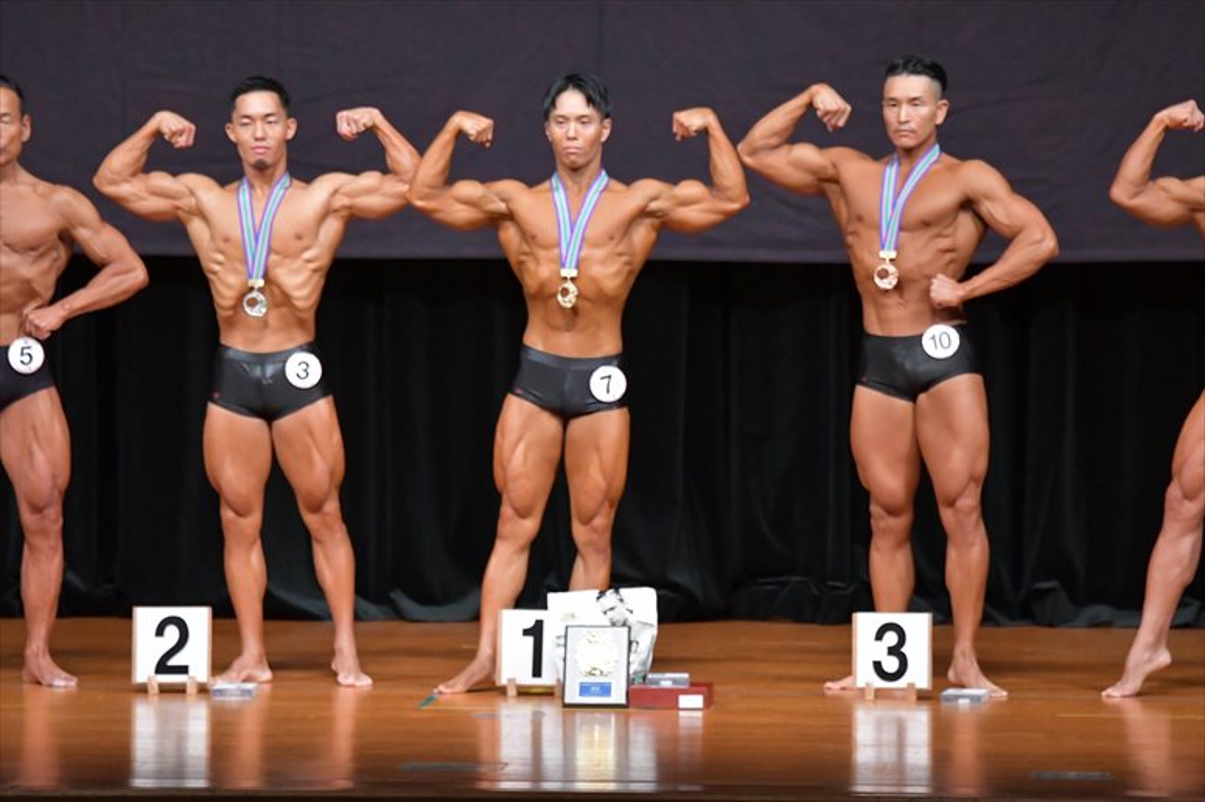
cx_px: 602
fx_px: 8531
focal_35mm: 255
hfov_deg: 8.1
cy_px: 401
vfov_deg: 5.4
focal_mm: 170
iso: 5000
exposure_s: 1/400
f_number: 5.6
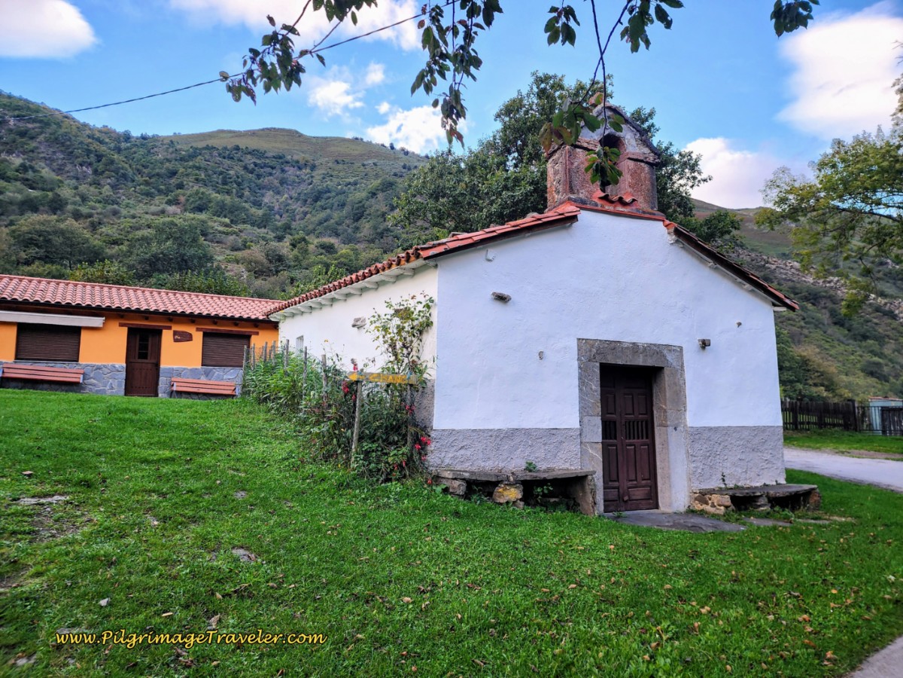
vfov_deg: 58.9
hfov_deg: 73.9
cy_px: 339
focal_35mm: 23
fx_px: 600
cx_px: 452
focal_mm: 6.4
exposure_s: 1/180
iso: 40
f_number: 1.8
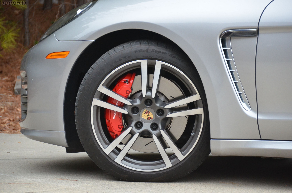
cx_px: 146
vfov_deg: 7.0
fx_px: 1578
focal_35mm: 195
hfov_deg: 10.6
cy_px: 96
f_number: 5.6
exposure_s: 1/320
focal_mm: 130
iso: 1600
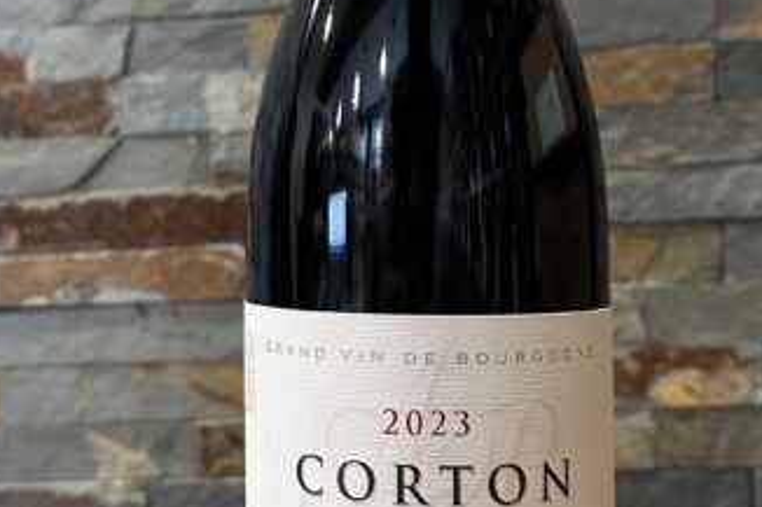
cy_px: 211
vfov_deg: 23.3
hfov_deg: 34.3
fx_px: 1227
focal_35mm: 58
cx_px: 271
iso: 500
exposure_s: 1/50
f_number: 1.78
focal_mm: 6.86
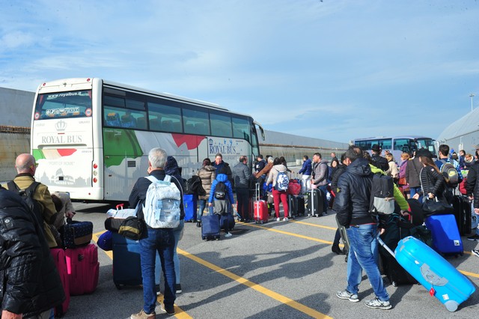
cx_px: 240
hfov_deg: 54.5
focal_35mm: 35
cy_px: 160
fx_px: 465
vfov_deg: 37.8
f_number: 20
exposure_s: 1/250
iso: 800
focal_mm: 35
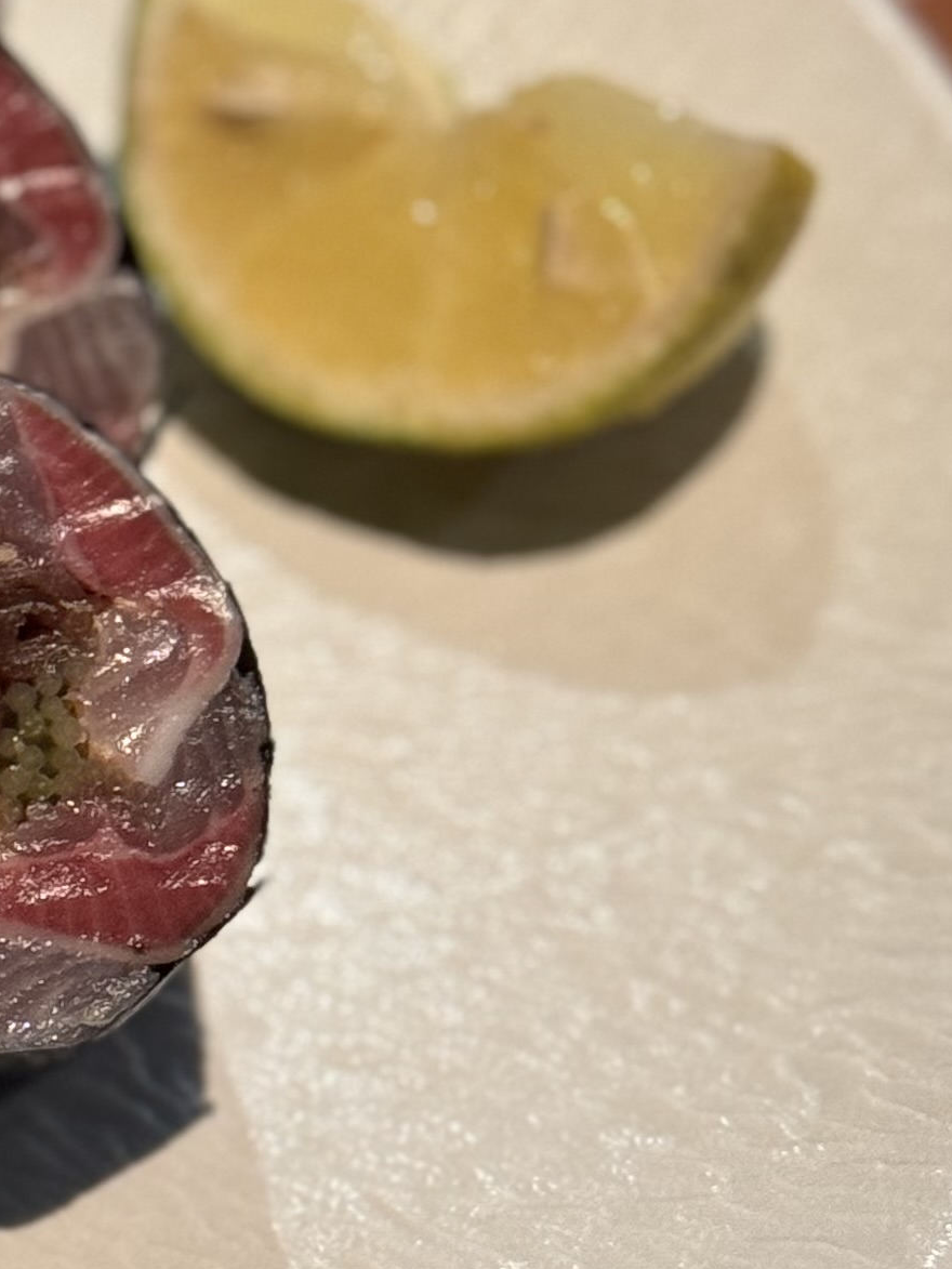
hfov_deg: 8.7
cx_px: -583
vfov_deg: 12.0
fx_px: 6049
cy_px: 354
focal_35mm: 165
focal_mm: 6.86
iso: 320
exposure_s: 1/40
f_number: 1.78
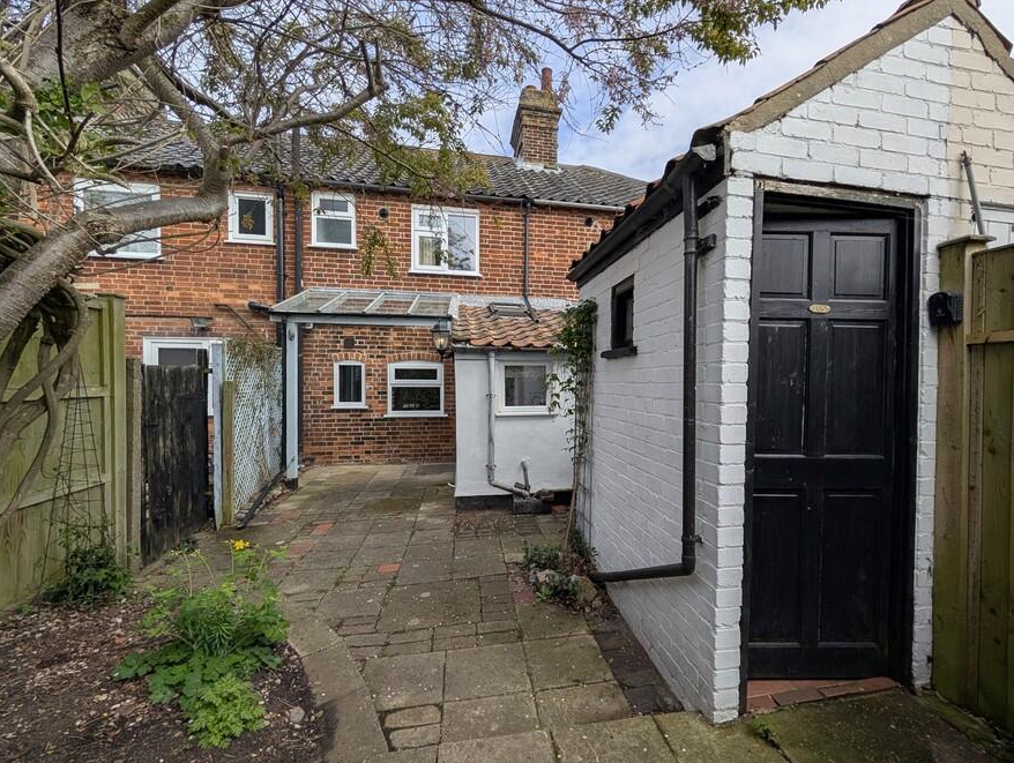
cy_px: 383
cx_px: 550
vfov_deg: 85.8
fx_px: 411
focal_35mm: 14
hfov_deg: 101.7
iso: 55
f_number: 1.7
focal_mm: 2.02
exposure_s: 1/2924
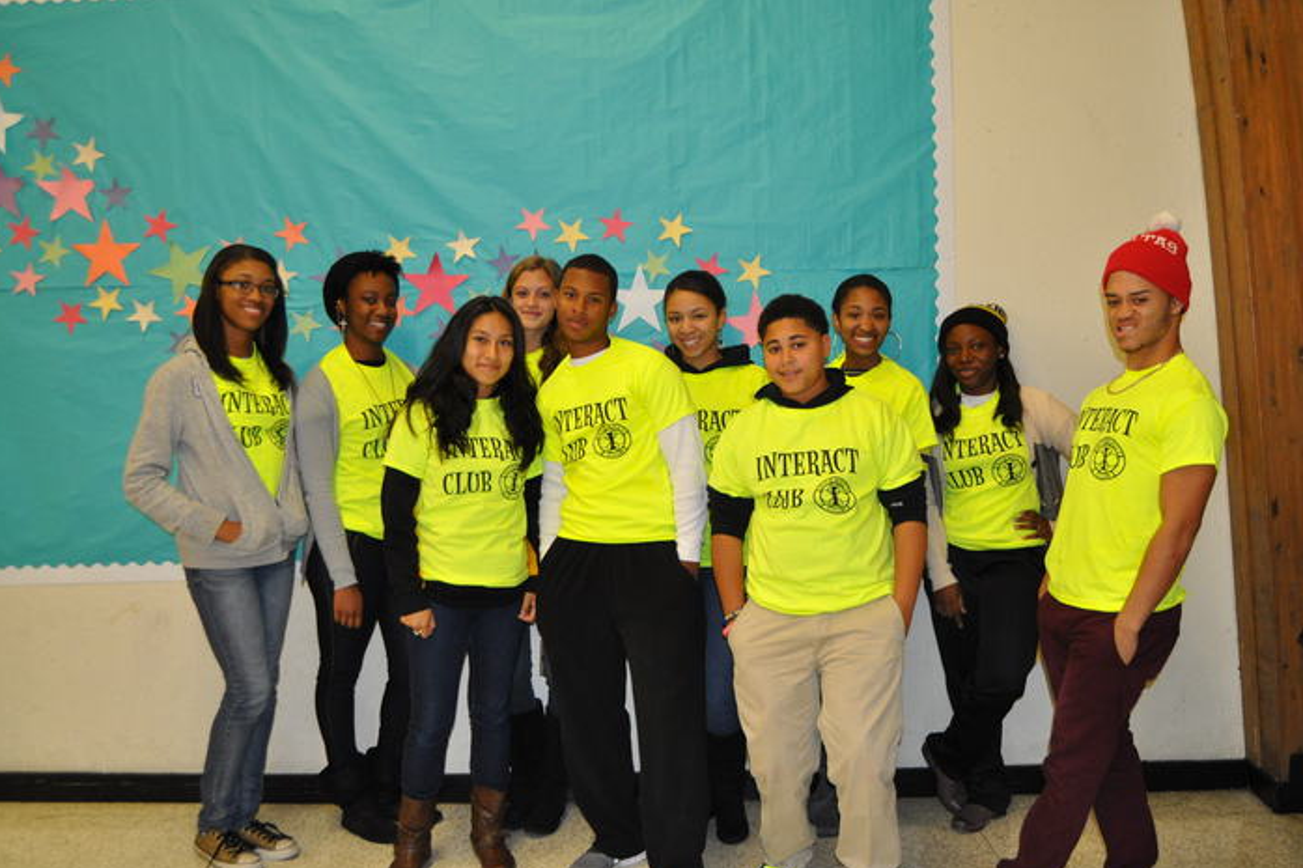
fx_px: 1230
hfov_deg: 55.8
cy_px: 429
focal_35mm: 34
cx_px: 663
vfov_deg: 38.9
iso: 800
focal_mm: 22
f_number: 3.5
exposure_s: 1/60
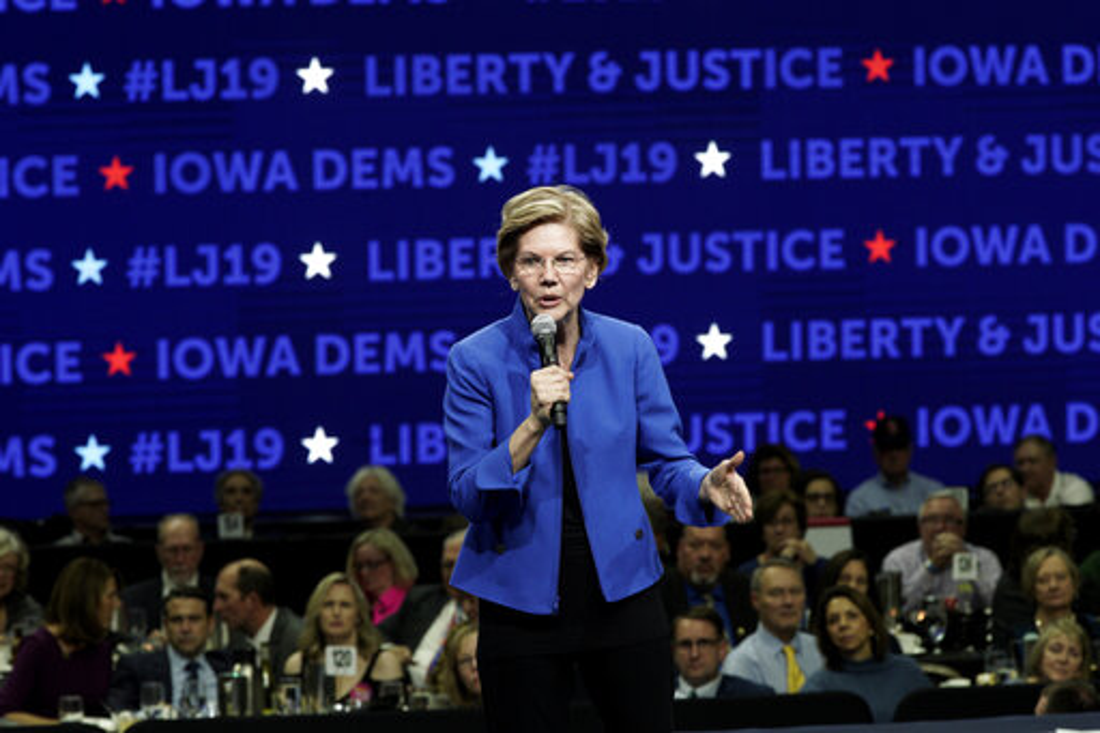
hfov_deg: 8.2
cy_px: 366
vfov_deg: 5.5
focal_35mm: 250
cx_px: 550
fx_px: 7636
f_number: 10
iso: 2000
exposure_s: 1/100
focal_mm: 250
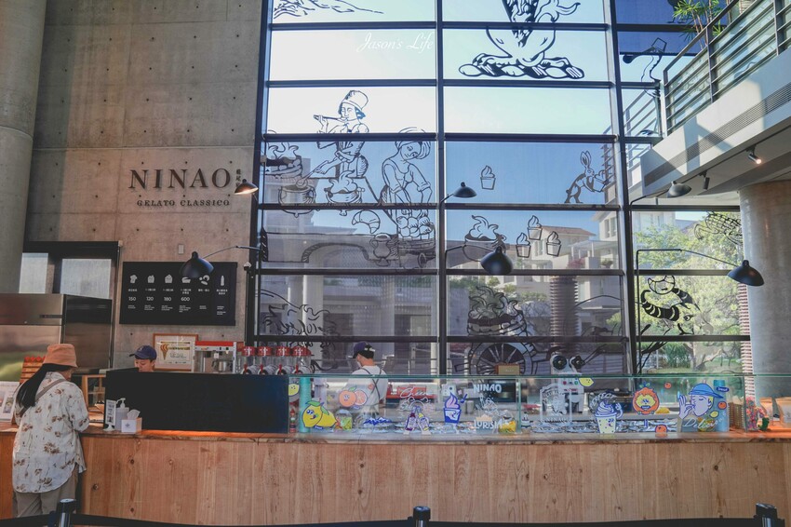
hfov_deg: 73.8
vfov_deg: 53.1
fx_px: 527
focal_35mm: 24
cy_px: 264
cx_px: 396
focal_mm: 24
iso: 125
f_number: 5
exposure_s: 1/30
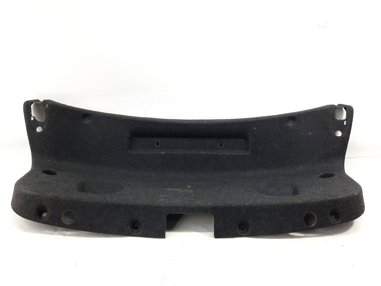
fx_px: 275
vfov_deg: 54.9
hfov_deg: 69.4
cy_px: 143
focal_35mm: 25
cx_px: 190
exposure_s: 1/50
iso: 100
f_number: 2
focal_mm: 4.6
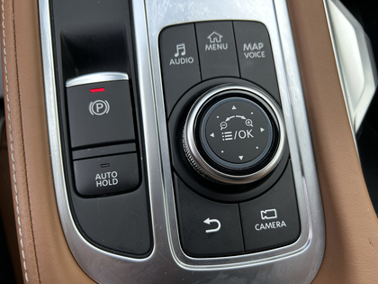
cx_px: 189
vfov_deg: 53.1
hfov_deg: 67.3
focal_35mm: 26
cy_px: 142
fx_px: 284
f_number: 1.5
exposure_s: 1/121
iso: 50
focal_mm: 5.7
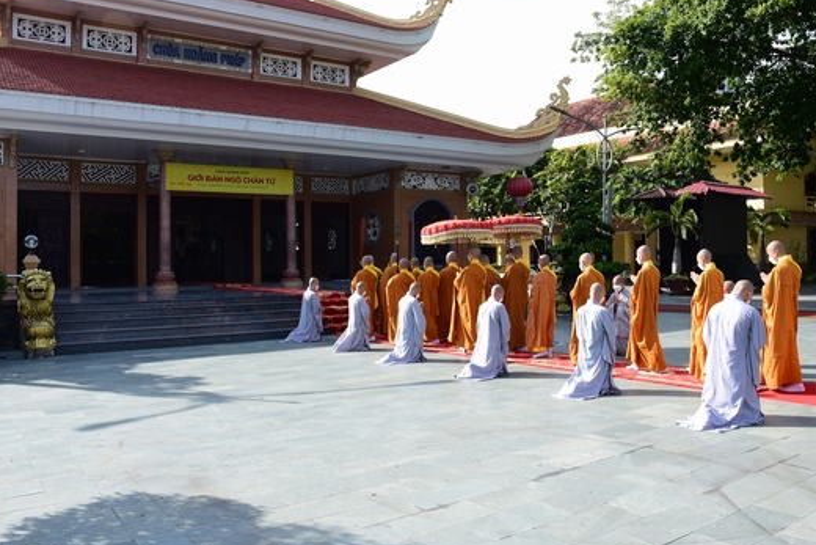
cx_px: 447
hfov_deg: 61.8
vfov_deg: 43.6
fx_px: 680
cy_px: 242
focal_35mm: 30
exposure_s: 1/80
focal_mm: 24
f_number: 9
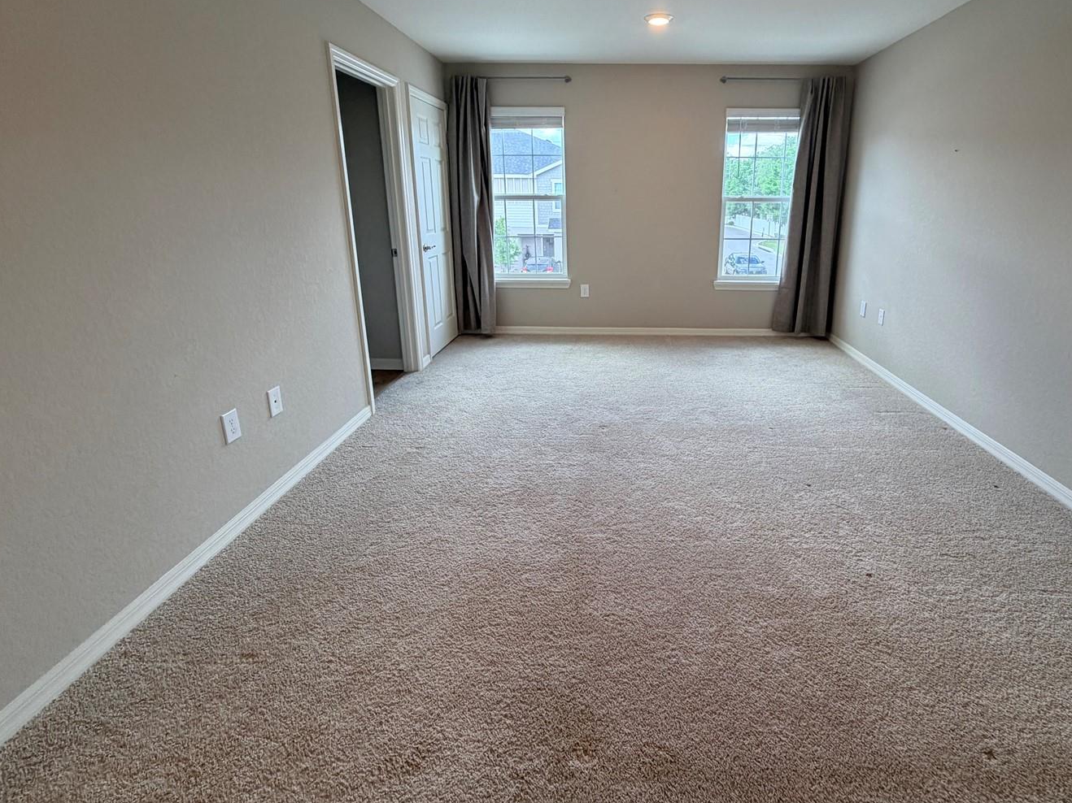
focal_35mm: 17
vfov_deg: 74.1
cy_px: 332
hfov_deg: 90.4
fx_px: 526
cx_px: 618
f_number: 2.2
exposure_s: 1/120
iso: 160
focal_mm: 2.22
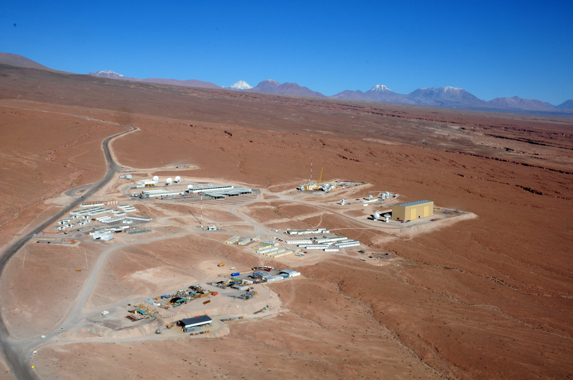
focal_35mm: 36
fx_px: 572
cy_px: 190
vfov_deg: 36.8
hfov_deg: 53.2
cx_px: 286
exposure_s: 1/40
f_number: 22
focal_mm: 24
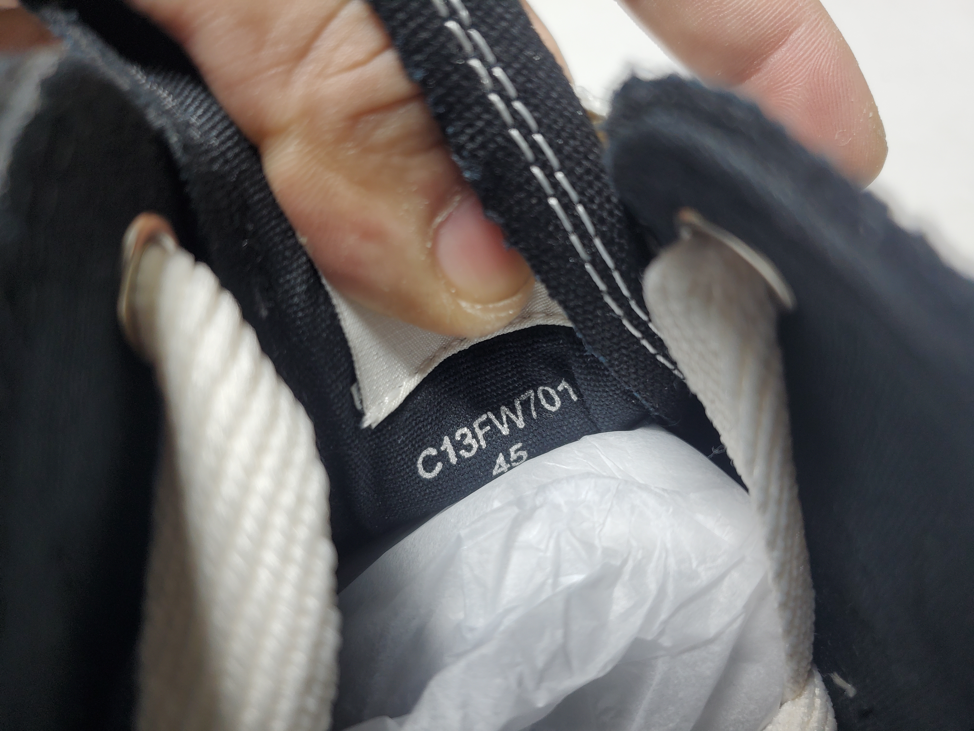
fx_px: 732
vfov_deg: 53.1
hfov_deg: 67.3
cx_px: 487
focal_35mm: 26
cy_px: 366
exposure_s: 1/238
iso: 50
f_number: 1.5
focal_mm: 4.3
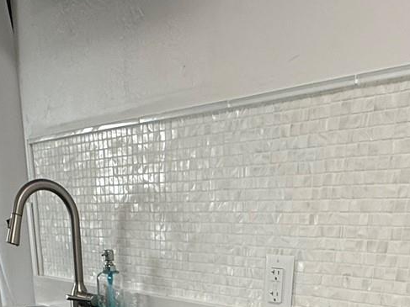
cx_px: 212
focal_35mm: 46
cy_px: 458
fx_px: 545
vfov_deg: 24.6
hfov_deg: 41.2
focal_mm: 2.22
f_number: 2.2
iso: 100
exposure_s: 1/120
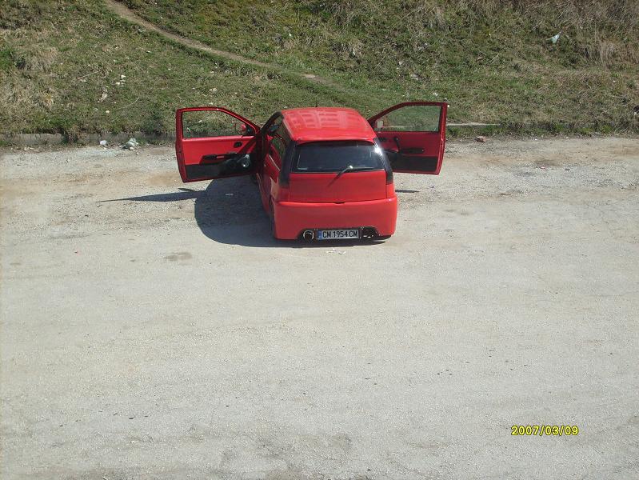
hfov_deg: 31.7
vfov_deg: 24.0
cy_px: 240
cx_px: 320
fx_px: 1127
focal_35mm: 61
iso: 80
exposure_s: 1/250
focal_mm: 10.3
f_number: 9.1
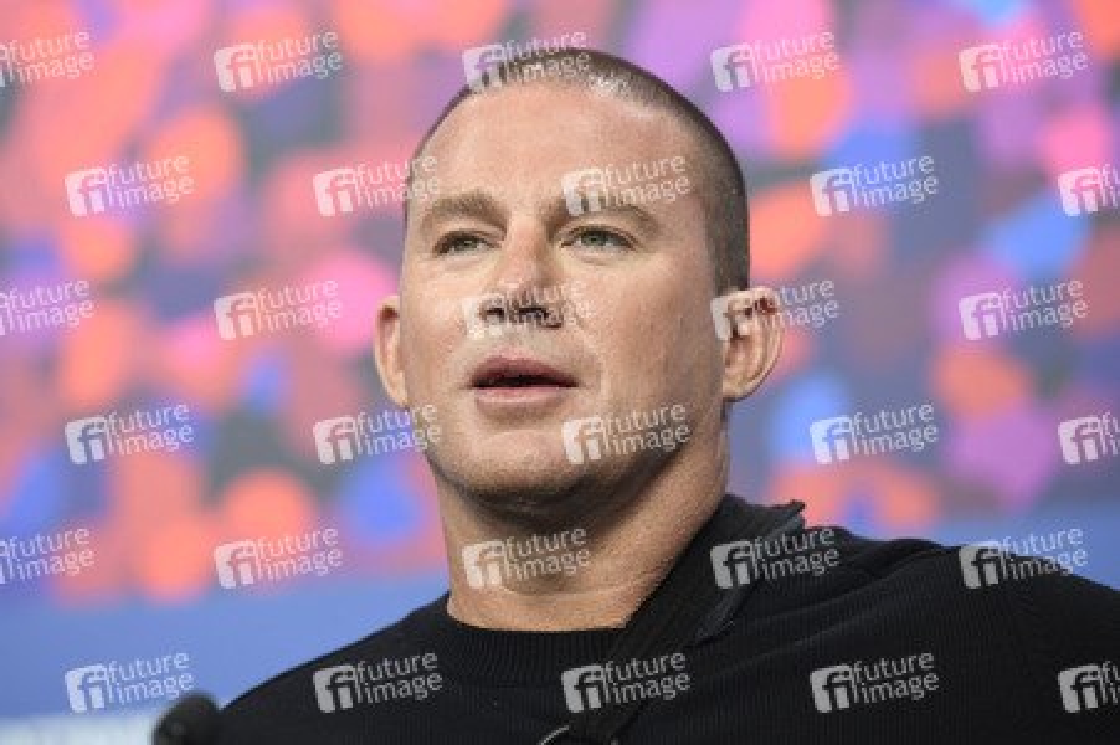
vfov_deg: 8.1
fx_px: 5285
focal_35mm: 170
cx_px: 560
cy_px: 372
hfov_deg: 12.1
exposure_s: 1/250
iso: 1000
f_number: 4
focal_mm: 170
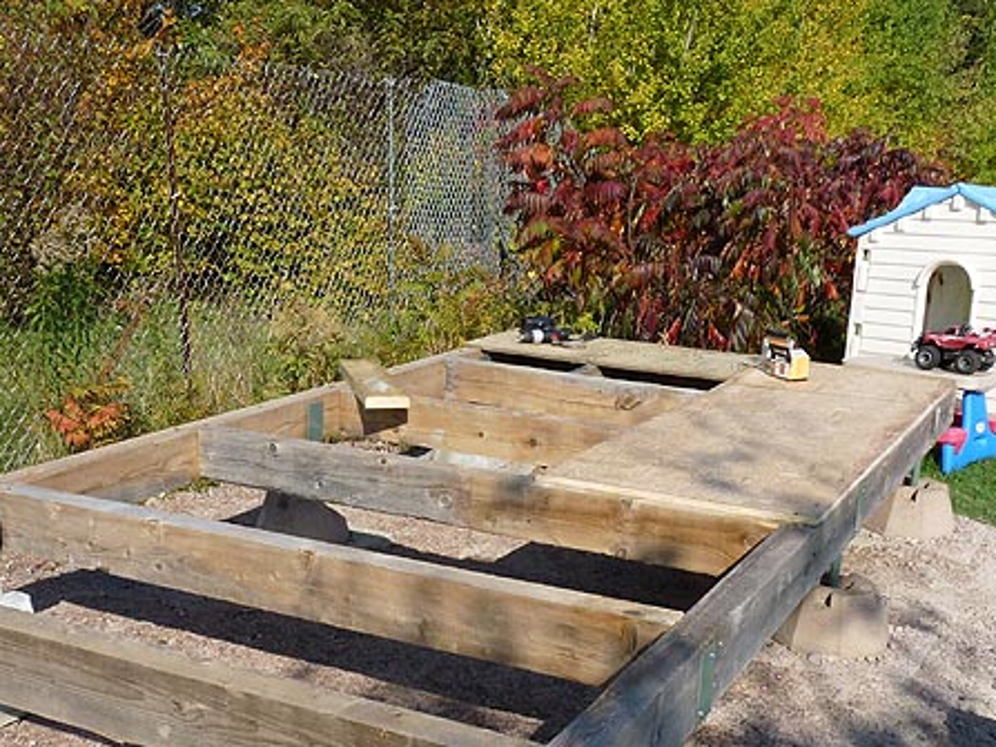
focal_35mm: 43
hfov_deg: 43.8
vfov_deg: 33.2
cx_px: 459
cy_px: 517
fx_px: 1237
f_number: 5.6
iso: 100
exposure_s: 1/400
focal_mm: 4.8
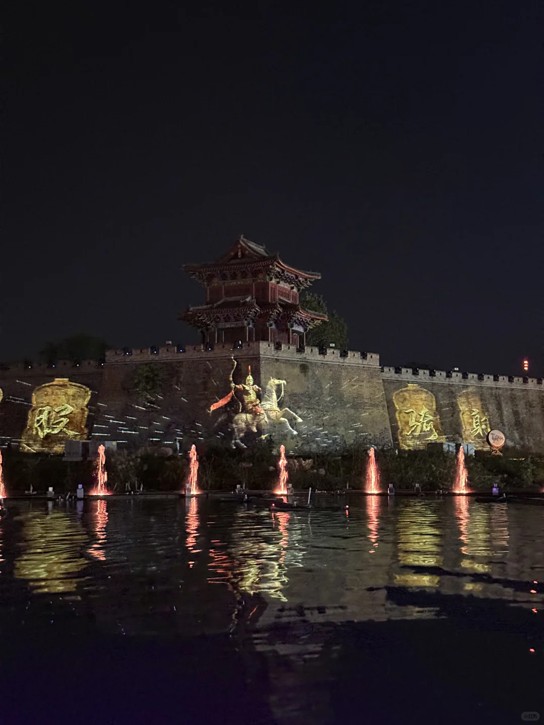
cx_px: 272
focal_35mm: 48
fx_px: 1006
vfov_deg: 39.7
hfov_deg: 30.3
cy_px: 362
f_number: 1.78
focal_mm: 6.76
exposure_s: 1/17
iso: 3200
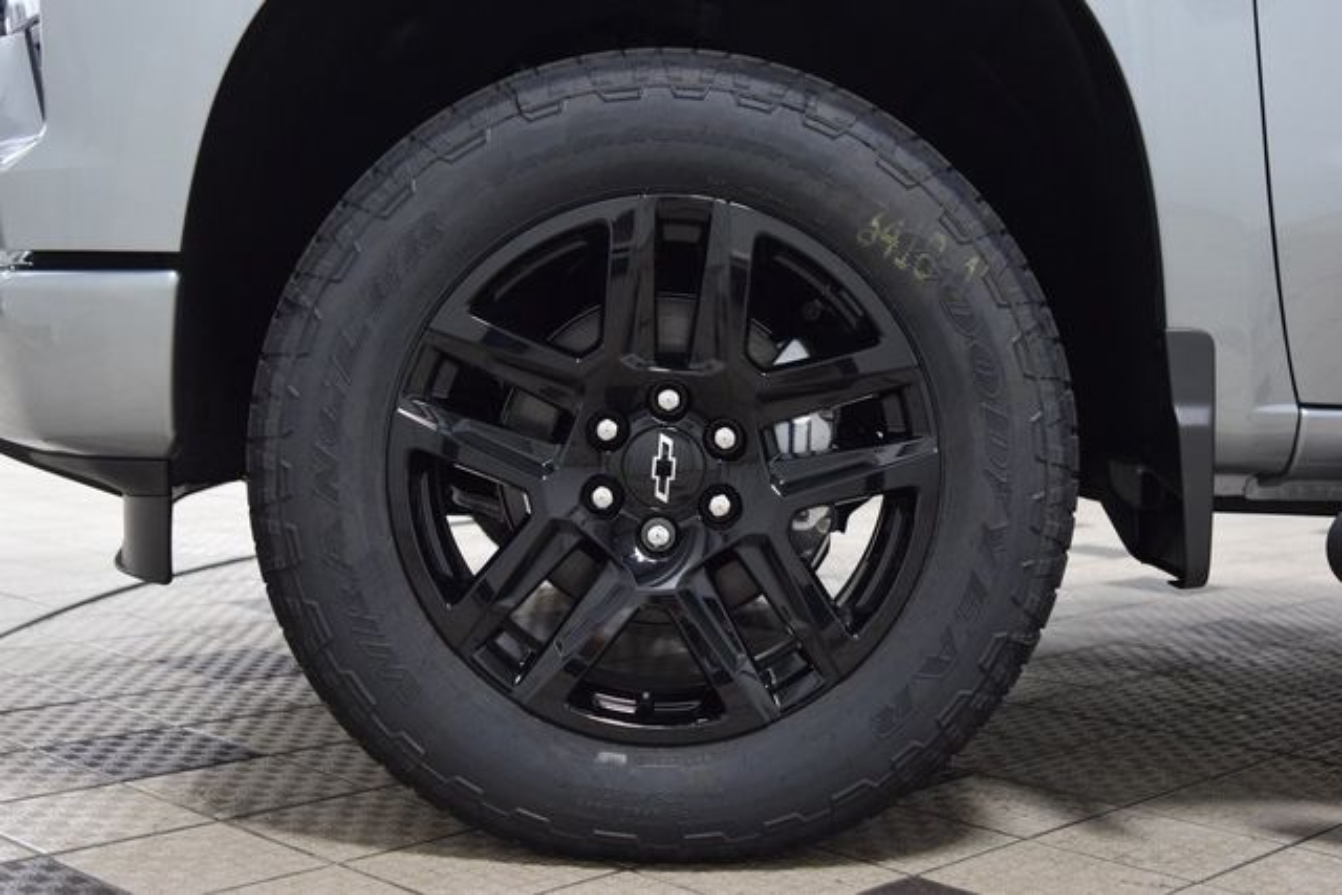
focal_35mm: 52
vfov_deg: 25.8
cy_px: 448
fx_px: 1957
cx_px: 671
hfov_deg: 37.8
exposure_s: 1/60
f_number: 4
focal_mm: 35
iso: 1600
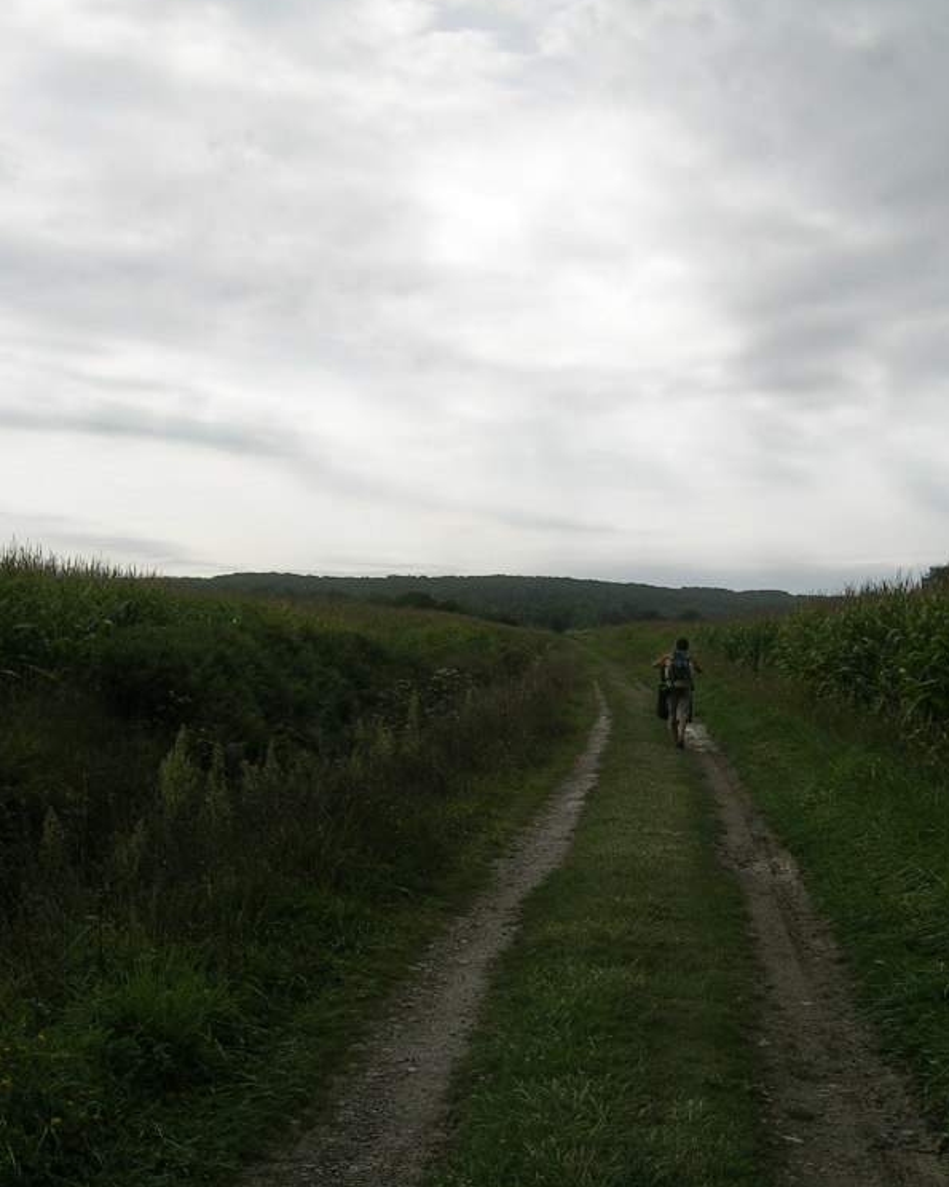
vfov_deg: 39.5
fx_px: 1650
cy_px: 589
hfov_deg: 31.7
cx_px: 676
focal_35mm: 47
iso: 50
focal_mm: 5.4
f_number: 4.8
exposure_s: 1/899
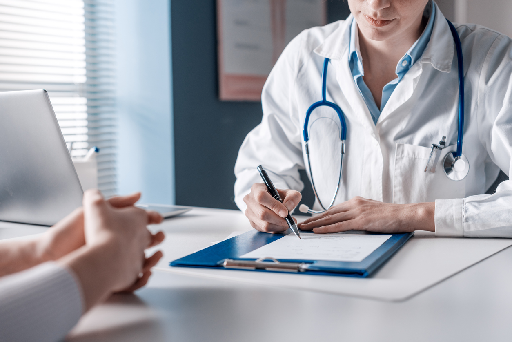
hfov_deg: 39.6
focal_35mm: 50
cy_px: 171
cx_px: 256
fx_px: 711
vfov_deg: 27.0
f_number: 3.2
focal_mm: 50
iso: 250
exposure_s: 1/125
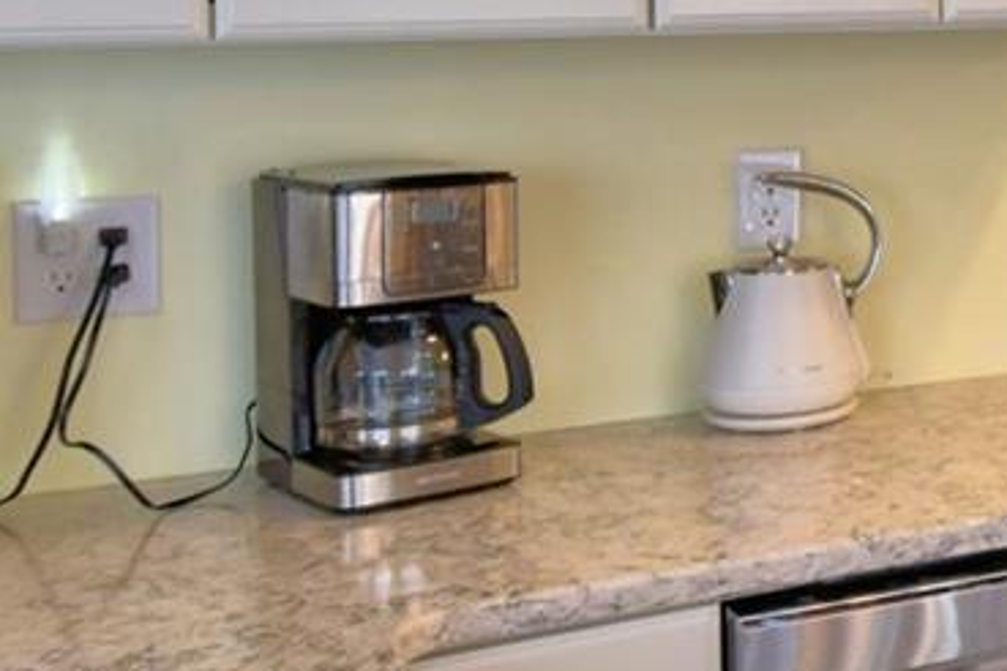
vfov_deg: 20.3
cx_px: 1438
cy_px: 5
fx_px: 1818
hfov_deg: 25.0
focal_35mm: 65
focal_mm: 10
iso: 400
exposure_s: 1/125
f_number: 4.5
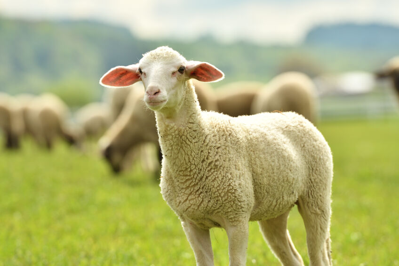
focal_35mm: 300
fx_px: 3324
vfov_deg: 4.6
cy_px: 133
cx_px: 200
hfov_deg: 6.9
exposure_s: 1/1250
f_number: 5
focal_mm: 200
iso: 200
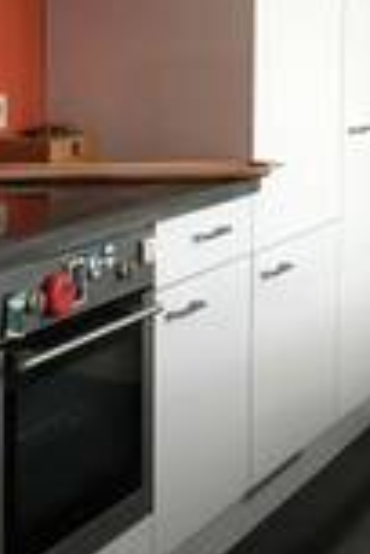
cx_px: 141
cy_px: 118
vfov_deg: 23.9
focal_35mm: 84
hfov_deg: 16.2
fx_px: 1295
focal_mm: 4.15
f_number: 2.2
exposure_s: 1/33
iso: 80
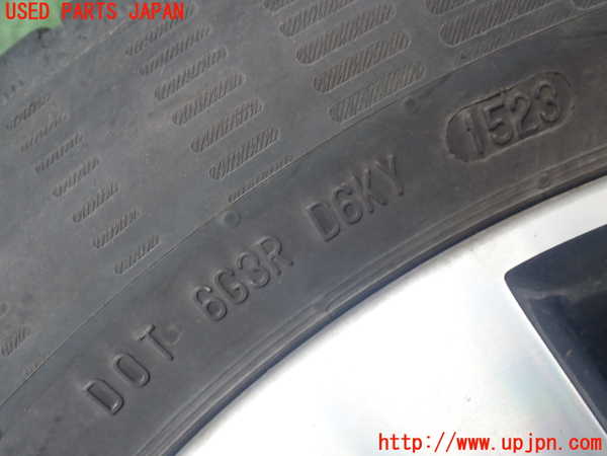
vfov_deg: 33.6
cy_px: 228
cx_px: 304
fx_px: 754
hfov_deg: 43.9
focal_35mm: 43
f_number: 2.9
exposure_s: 1/80
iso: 200
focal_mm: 7.86
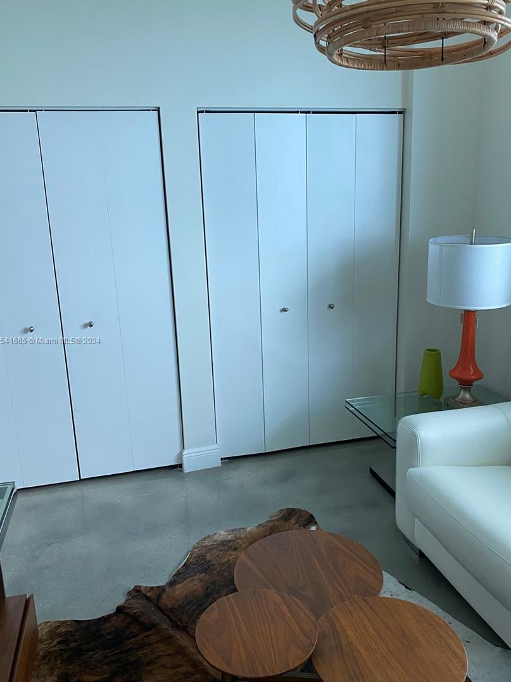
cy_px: 341
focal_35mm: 29
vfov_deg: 61.7
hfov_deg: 48.2
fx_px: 571
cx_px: 269
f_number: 1.8
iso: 125
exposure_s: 1/76
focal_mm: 4.25
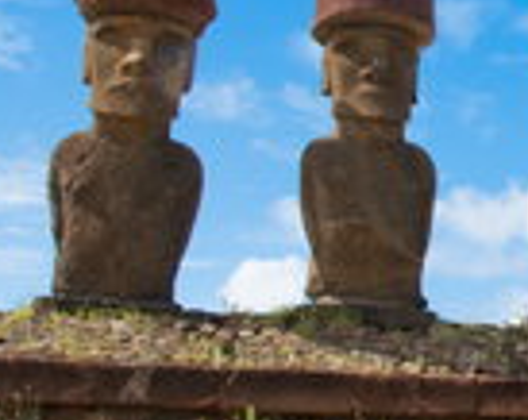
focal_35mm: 74
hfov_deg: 22.6
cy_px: 127
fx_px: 1154
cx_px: 717
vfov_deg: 20.5
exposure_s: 1/125
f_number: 14
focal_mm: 18
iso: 200
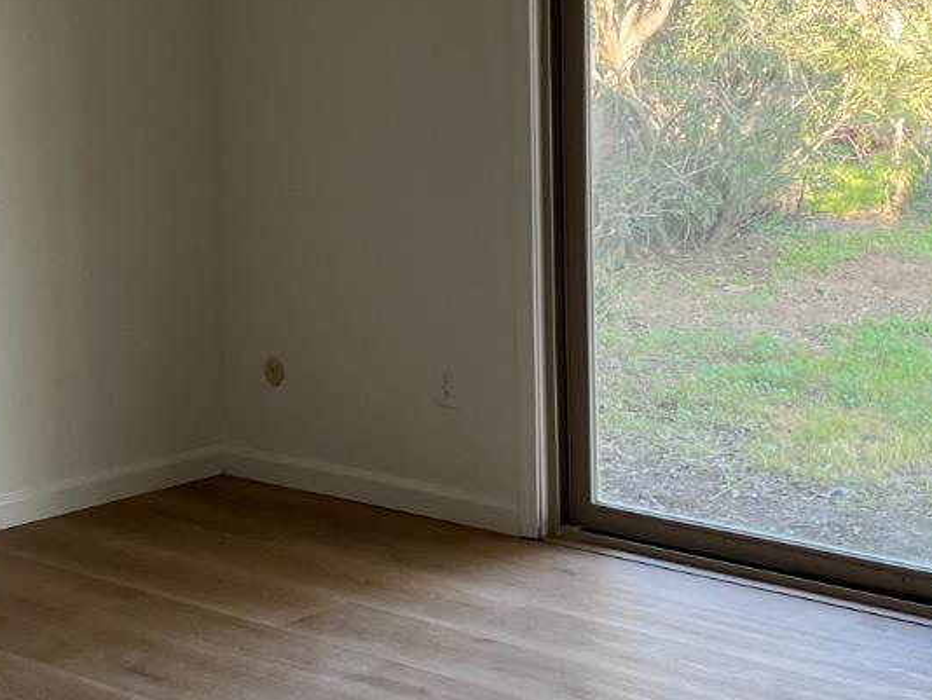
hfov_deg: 26.6
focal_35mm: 73
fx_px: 1966
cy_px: 271
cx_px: 536
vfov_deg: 20.2
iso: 64
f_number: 1.6
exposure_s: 1/120
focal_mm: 5.1
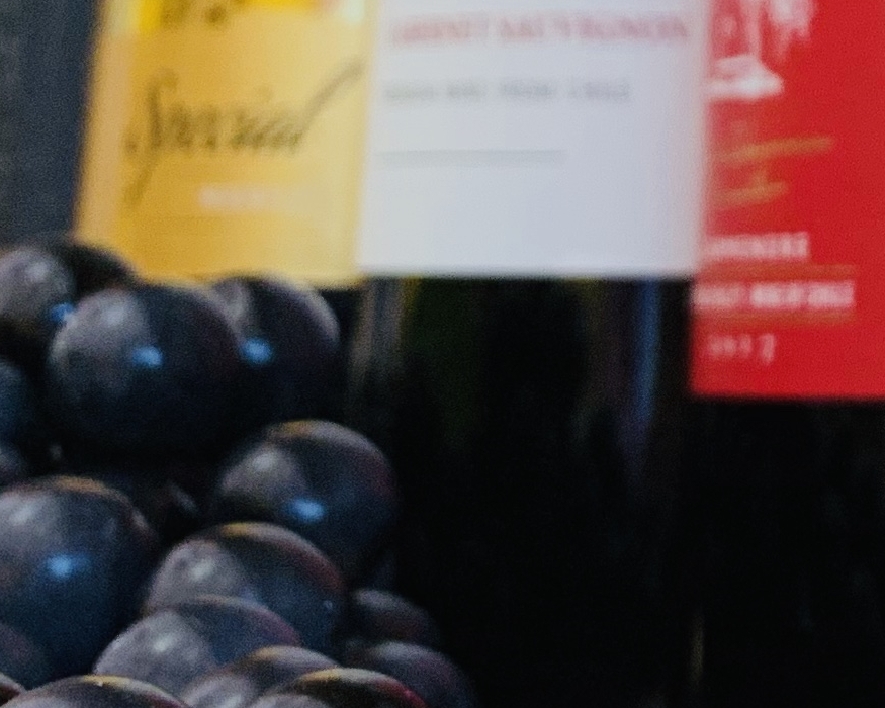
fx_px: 3065
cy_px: -315
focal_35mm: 117
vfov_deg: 12.6
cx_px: 1654
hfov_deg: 14.3
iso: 64
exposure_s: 1/100
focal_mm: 4.25
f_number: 1.8
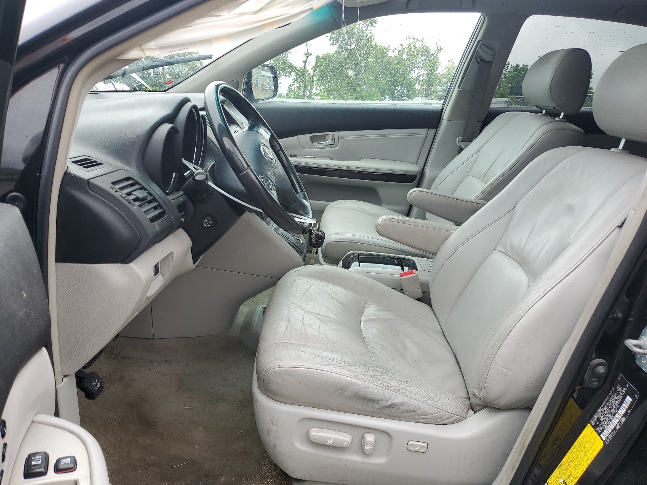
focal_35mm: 26
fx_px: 486
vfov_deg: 53.1
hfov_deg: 67.3
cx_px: 324
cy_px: 242
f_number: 1.5
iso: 50
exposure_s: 1/556
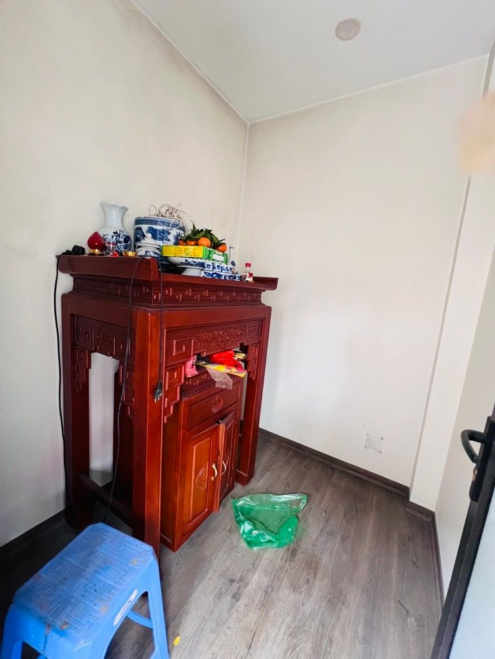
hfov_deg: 89.9
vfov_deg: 106.2
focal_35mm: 13
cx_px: 248
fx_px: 248
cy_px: 330
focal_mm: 1.57
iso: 640
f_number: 1.8
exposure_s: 1/60
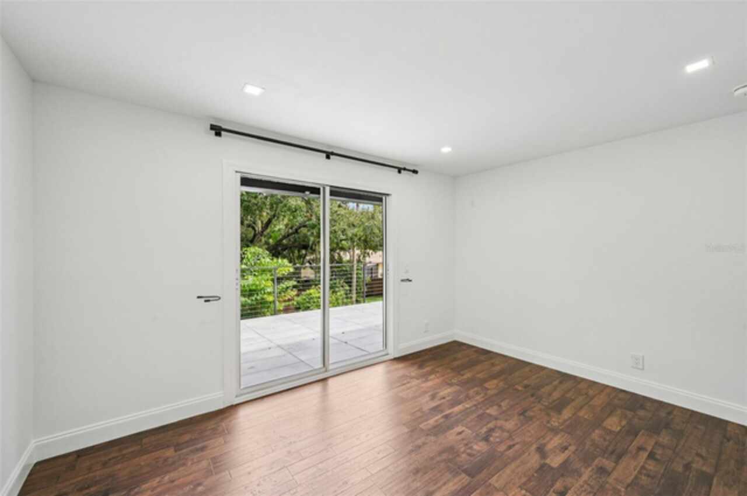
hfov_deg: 104.3
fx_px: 290
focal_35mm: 14
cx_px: 374
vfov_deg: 81.1
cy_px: 248
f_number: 8
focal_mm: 14
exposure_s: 1/80
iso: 400
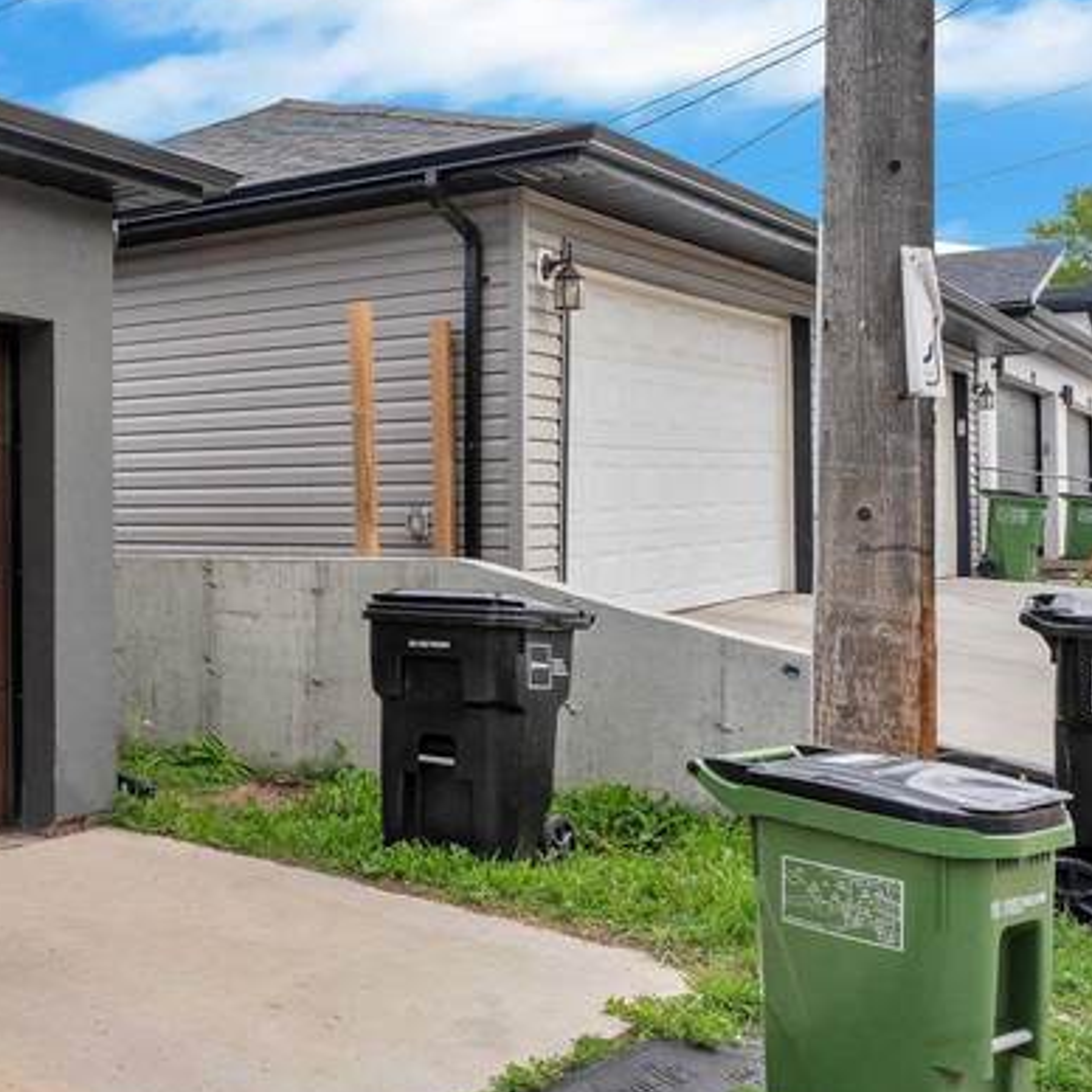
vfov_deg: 40.0
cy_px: 483
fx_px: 1499
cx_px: -113
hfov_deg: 34.5
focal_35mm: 42
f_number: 8
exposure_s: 1/500
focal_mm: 15
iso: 200
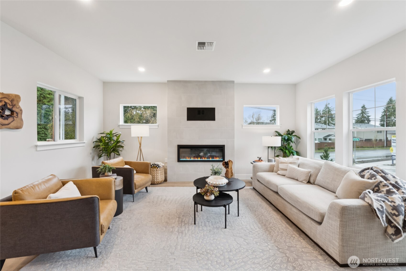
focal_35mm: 15
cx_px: 203
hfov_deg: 100.4
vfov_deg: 77.3
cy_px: 136
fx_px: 169
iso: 250
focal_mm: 10
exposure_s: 1/5
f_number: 9
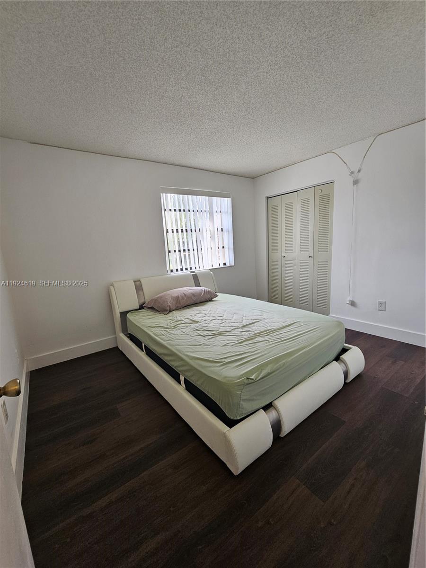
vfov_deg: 106.2
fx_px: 213
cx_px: 213
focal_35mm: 13
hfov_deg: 89.9
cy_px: 284
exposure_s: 1/60
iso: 50
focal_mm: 2.2
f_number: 2.2
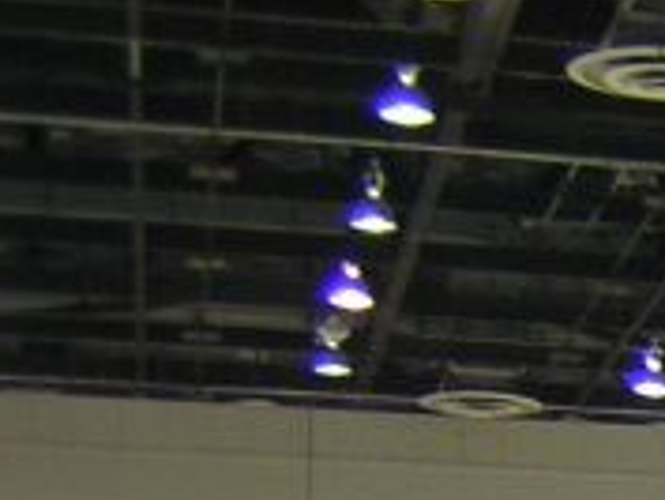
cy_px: 1049
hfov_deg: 10.8
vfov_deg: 8.6
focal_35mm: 163
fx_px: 3133
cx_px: 1458
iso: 139
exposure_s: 1/3.2
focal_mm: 4.7
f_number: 2.6
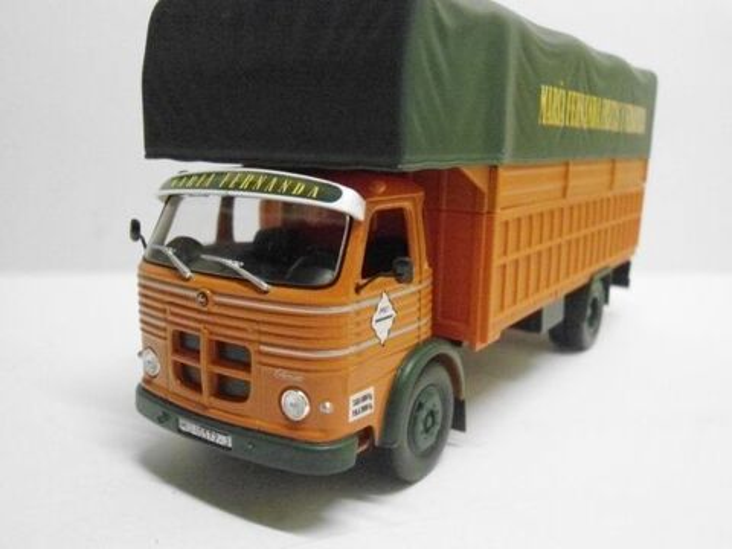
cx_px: 366
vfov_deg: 45.4
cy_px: 274
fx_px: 656
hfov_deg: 58.4
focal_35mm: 31
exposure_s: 1/80
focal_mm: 5.6
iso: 1600
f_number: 3
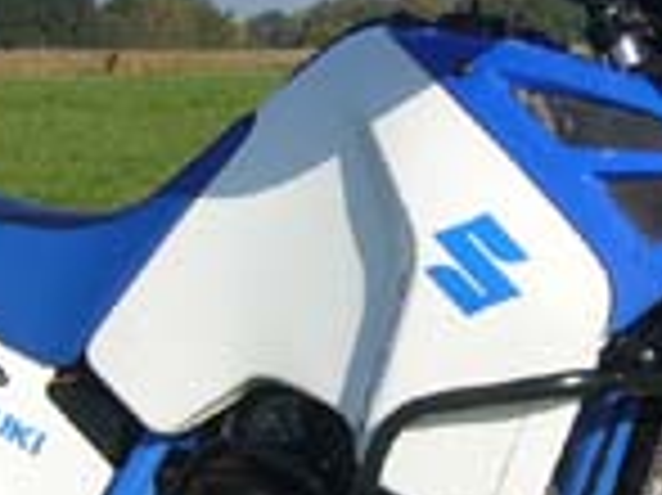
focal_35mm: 129
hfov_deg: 15.3
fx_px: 2465
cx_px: 437
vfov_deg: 11.4
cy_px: 378
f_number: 5.6
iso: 80
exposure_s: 1/400
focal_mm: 5.8
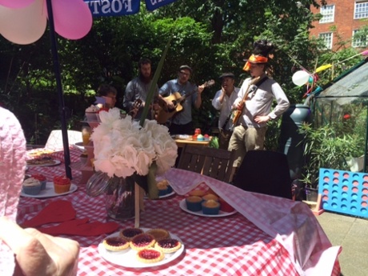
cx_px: 184
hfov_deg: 60.0
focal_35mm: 30
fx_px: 319
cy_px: 138
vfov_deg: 46.8
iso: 32
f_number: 2.2
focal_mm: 4.12
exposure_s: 1/912
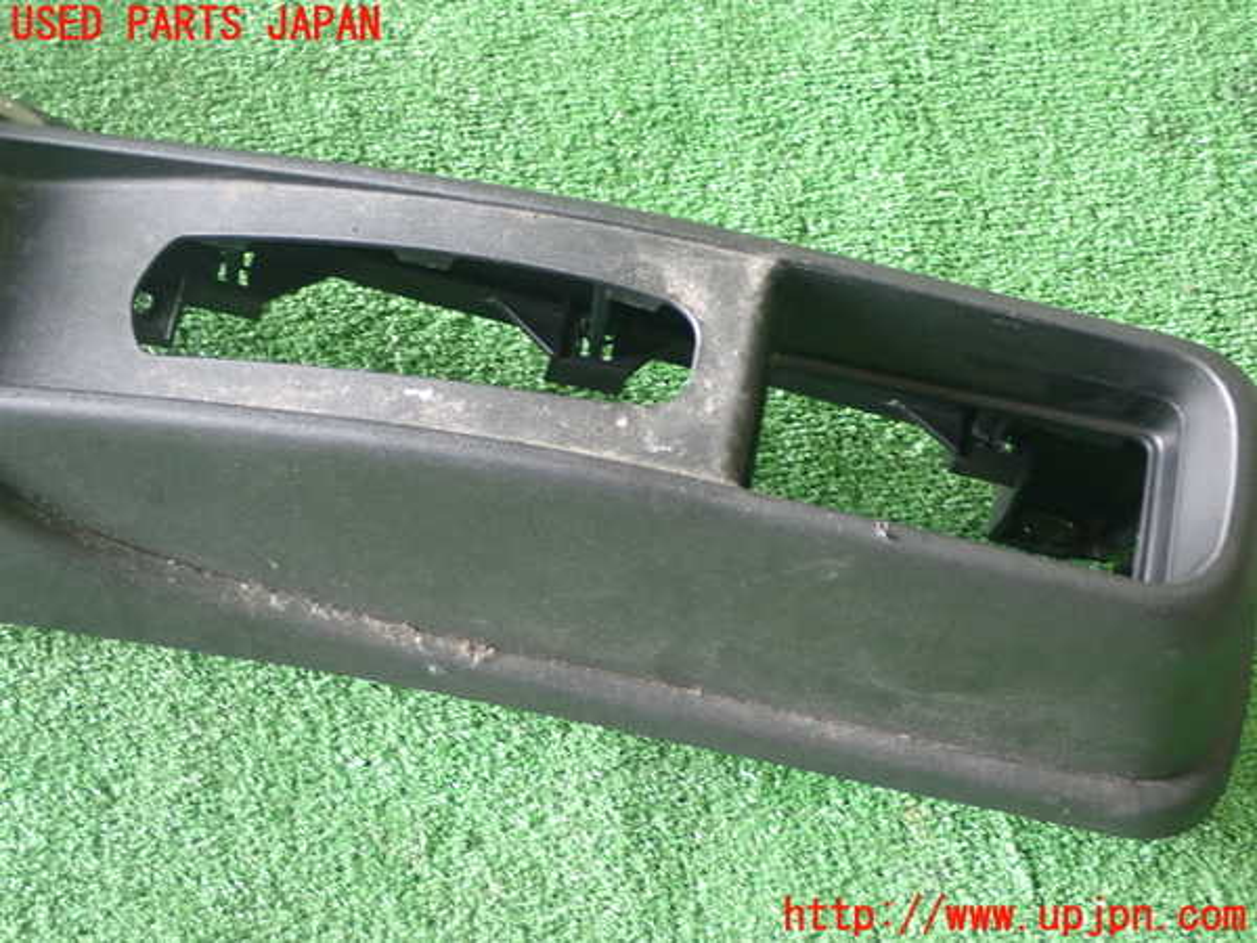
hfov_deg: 25.3
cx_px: 628
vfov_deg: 19.1
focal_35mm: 77
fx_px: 2796
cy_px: 472
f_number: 4.1
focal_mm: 13.65
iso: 1000
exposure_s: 1/20
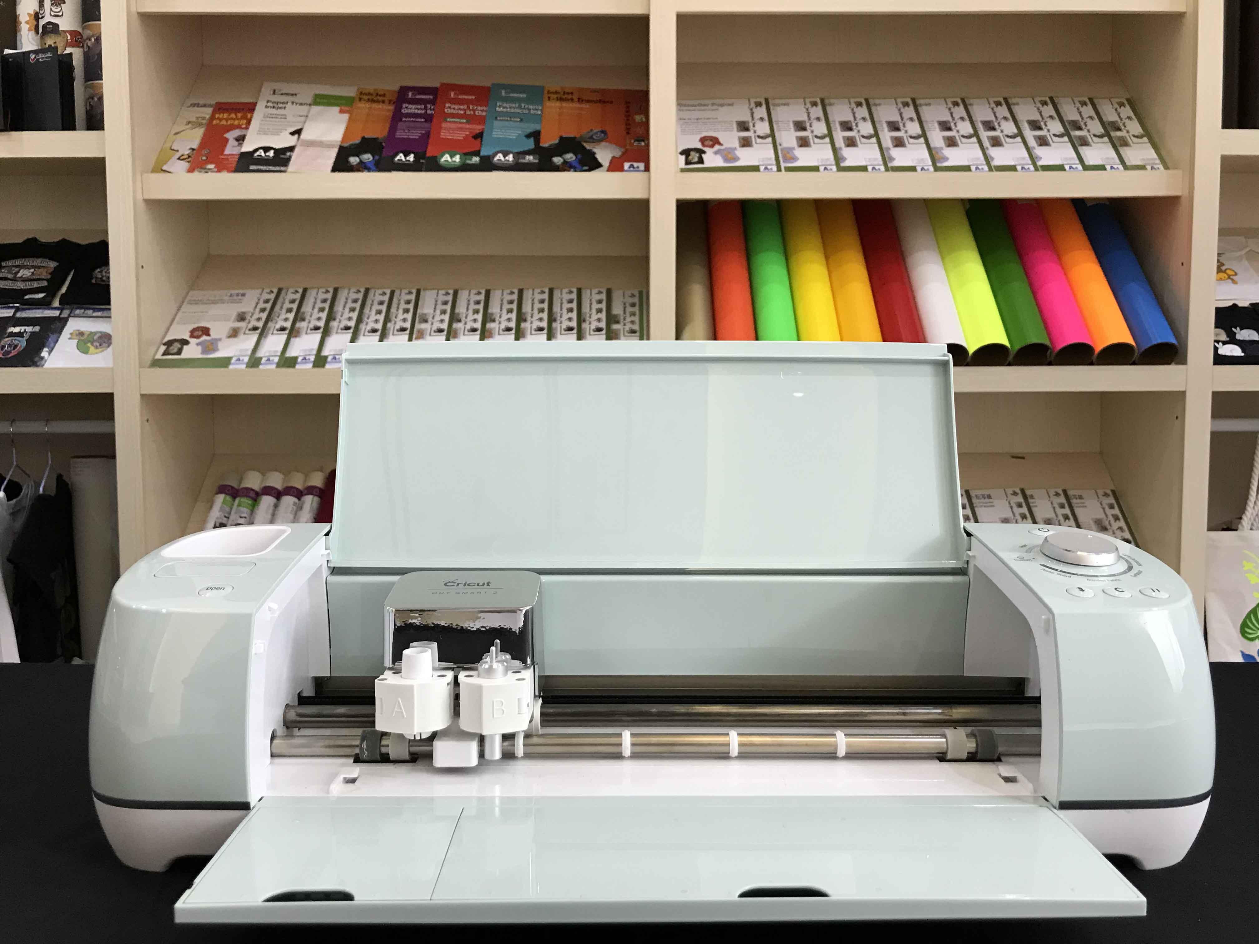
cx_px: 630
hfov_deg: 63.4
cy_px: 472
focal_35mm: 28
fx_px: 1018
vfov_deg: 49.7
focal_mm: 3.99
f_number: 1.8
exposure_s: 1/25
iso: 40
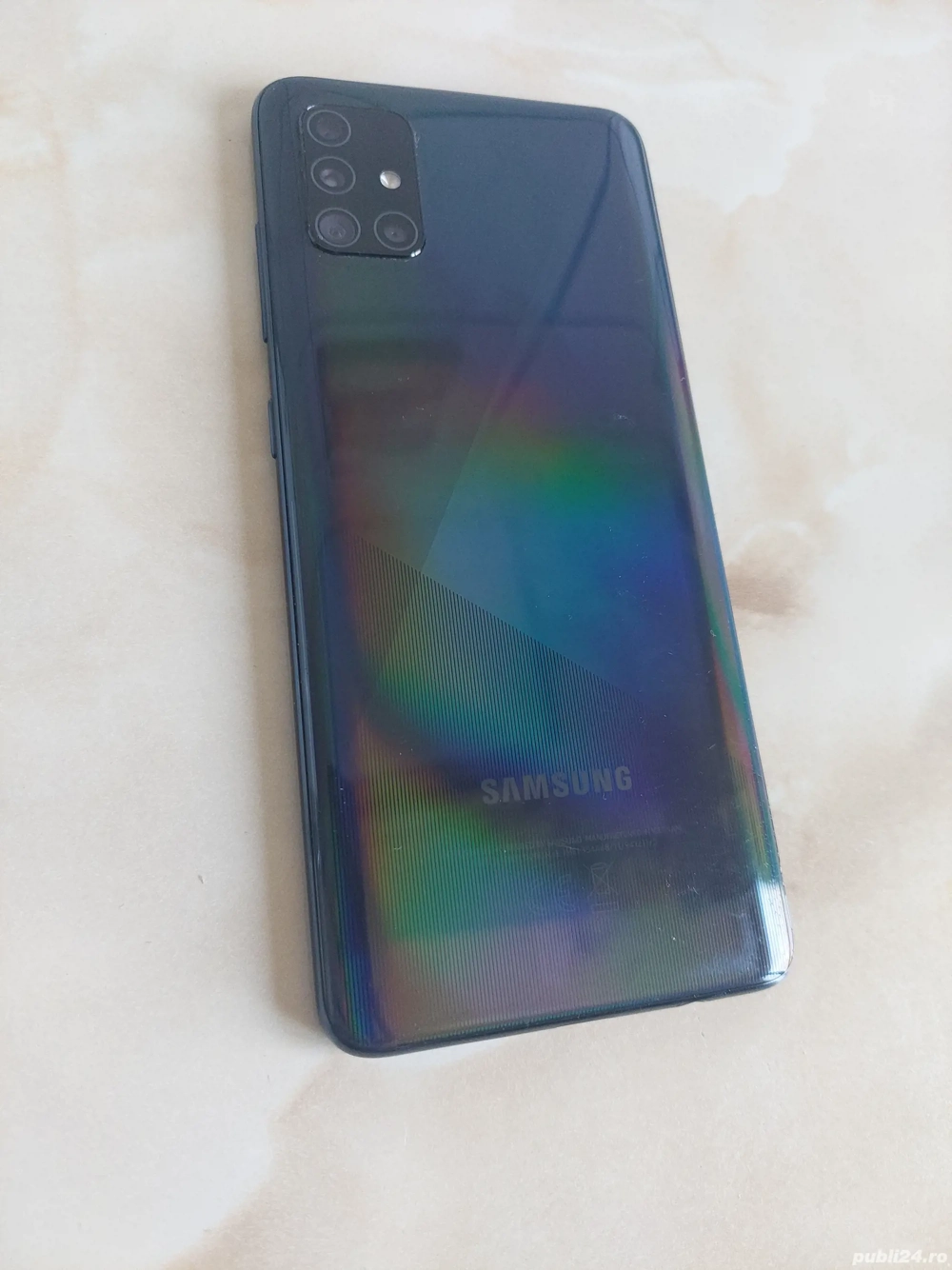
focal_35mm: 24
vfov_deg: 71.6
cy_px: 635
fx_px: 880
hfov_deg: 56.8
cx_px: 476
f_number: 1.8
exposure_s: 1/60.2
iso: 200
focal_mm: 5.23
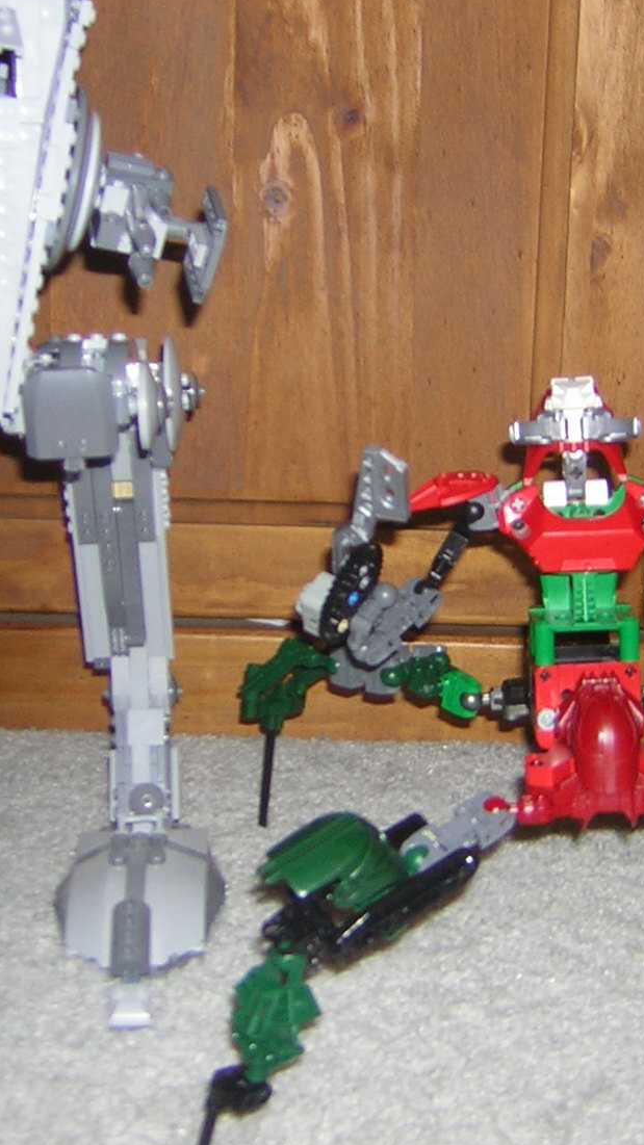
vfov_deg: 36.6
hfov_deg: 20.9
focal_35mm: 57
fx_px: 1731
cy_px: 598
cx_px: 482
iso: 50
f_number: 2.6
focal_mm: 4.7
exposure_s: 1/60.1
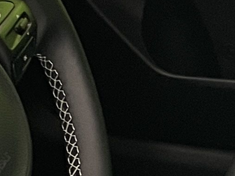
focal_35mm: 208
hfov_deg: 9.5
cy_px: 202
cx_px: 193
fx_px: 1412
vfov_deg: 7.1
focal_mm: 4.2
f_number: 1.6
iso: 320
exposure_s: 1/50
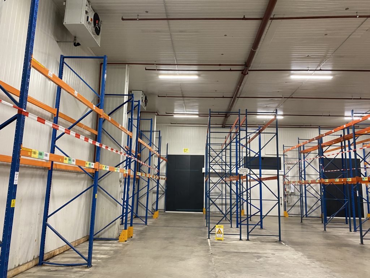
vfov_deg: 53.1
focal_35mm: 26
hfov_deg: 67.3
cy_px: 139
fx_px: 278
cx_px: 185
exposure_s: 1/50
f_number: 1.8
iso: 250
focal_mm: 4.25
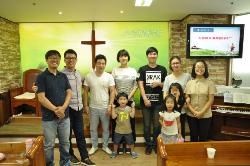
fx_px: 177
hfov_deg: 70.5
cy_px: 83
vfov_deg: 50.2
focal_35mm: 26
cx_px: 125
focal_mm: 17
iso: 400
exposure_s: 1/25
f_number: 4
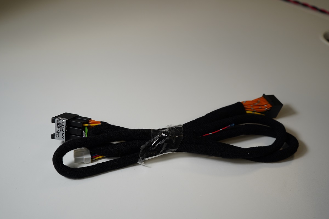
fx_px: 311
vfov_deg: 38.9
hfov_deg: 55.8
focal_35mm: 34
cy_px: 110
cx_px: 164
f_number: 4
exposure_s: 1/160
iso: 320
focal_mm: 34
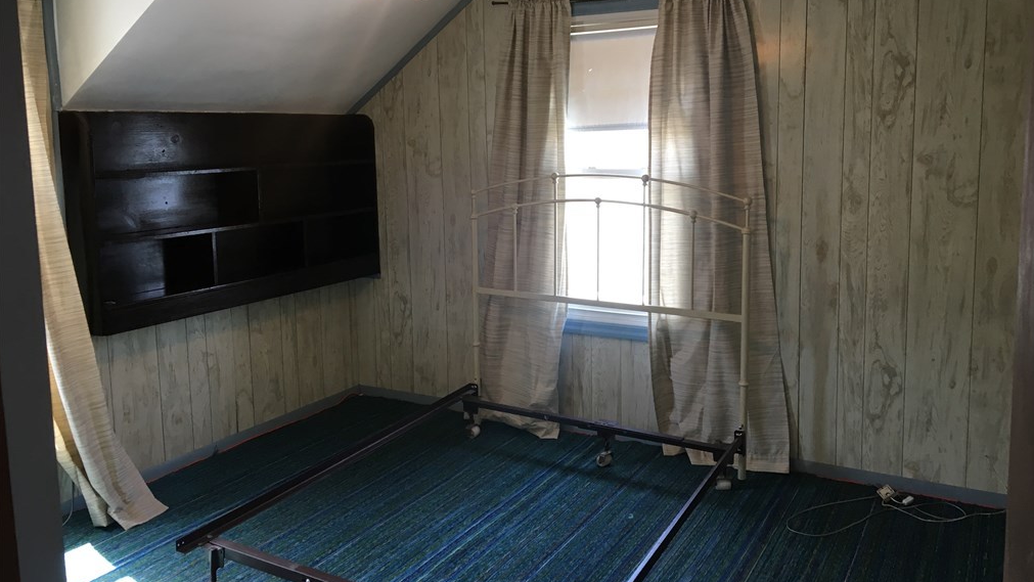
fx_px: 877
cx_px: 521
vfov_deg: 36.6
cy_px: 232
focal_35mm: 32
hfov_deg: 61.0
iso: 50
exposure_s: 1/30
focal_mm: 4.15
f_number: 2.2
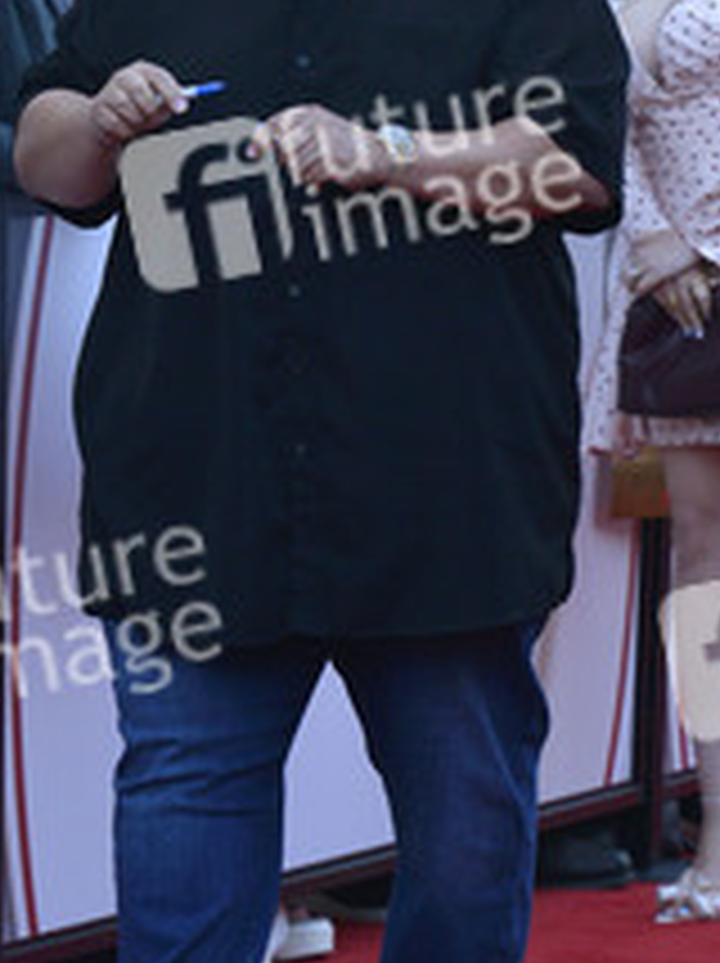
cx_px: 484
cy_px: 410
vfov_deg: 6.9
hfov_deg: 5.1
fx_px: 8003
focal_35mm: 288
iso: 320
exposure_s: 1/250
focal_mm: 160
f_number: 7.1
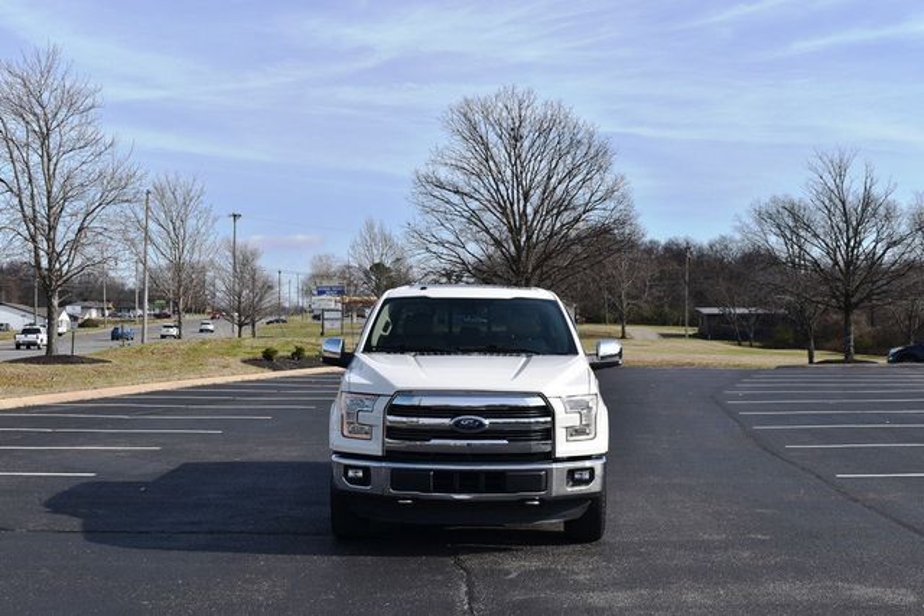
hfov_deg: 38.9
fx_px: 1309
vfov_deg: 26.5
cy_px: 308
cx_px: 462
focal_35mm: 51
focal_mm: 34
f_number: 9
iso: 100
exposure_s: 1/320
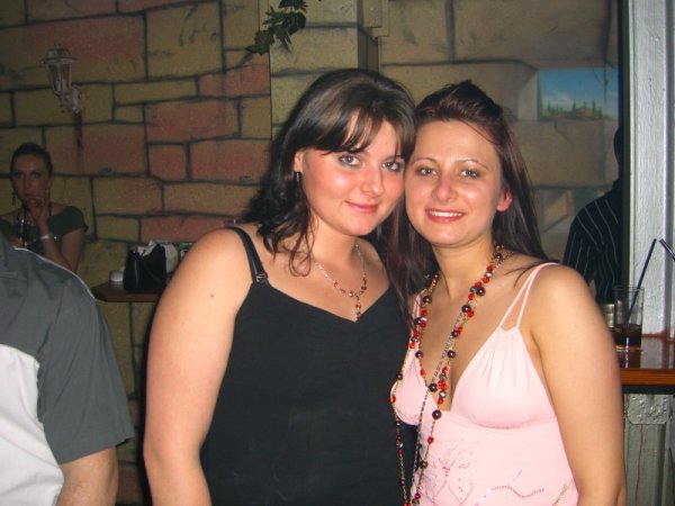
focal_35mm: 38
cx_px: 338
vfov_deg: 37.7
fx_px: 741
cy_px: 253
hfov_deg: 49.0
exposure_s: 1/60
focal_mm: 7.9
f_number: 2.8
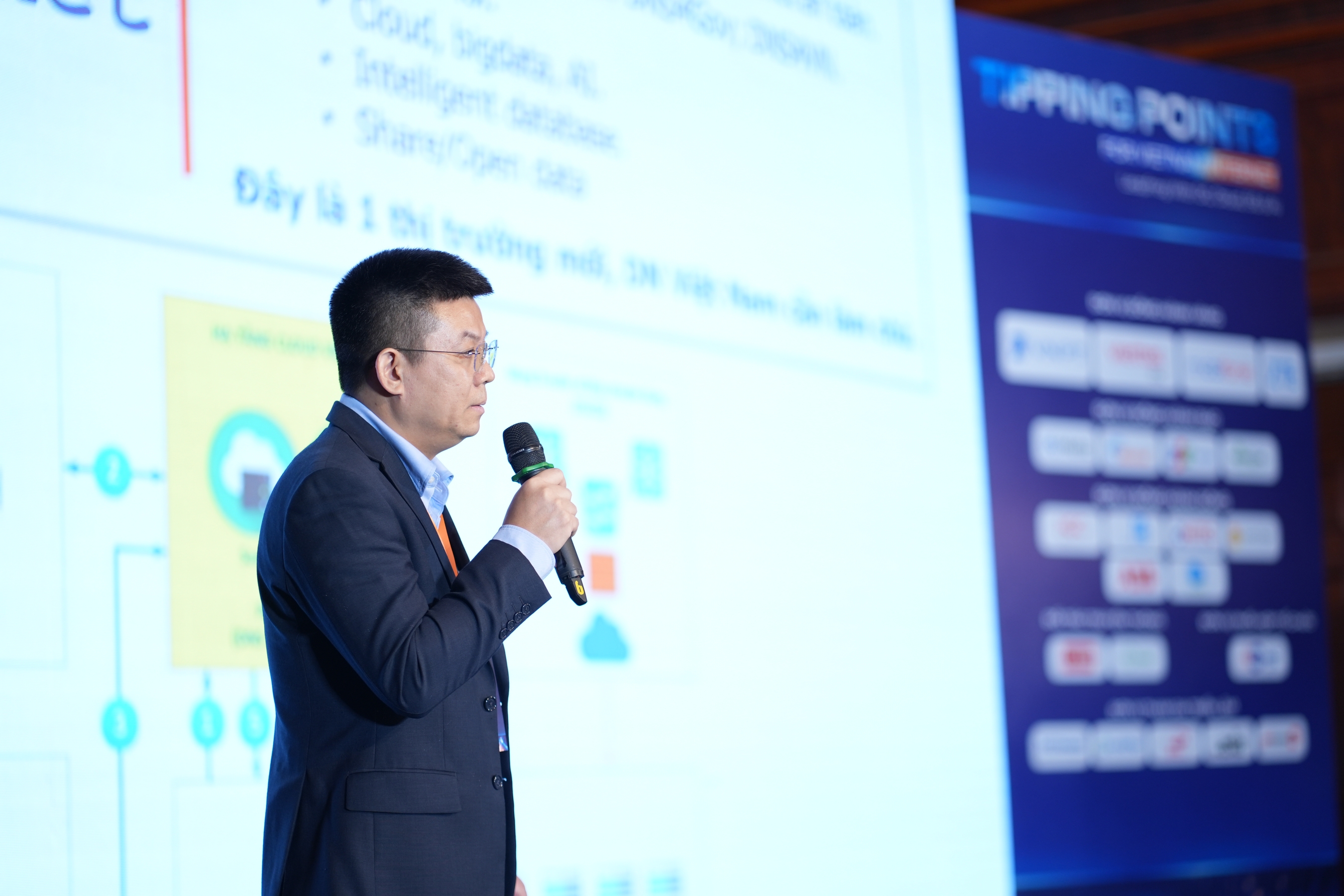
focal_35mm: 85
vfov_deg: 16.1
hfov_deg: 23.9
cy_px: 448
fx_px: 3173
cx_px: 672
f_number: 2
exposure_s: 1/200
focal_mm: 85
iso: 400
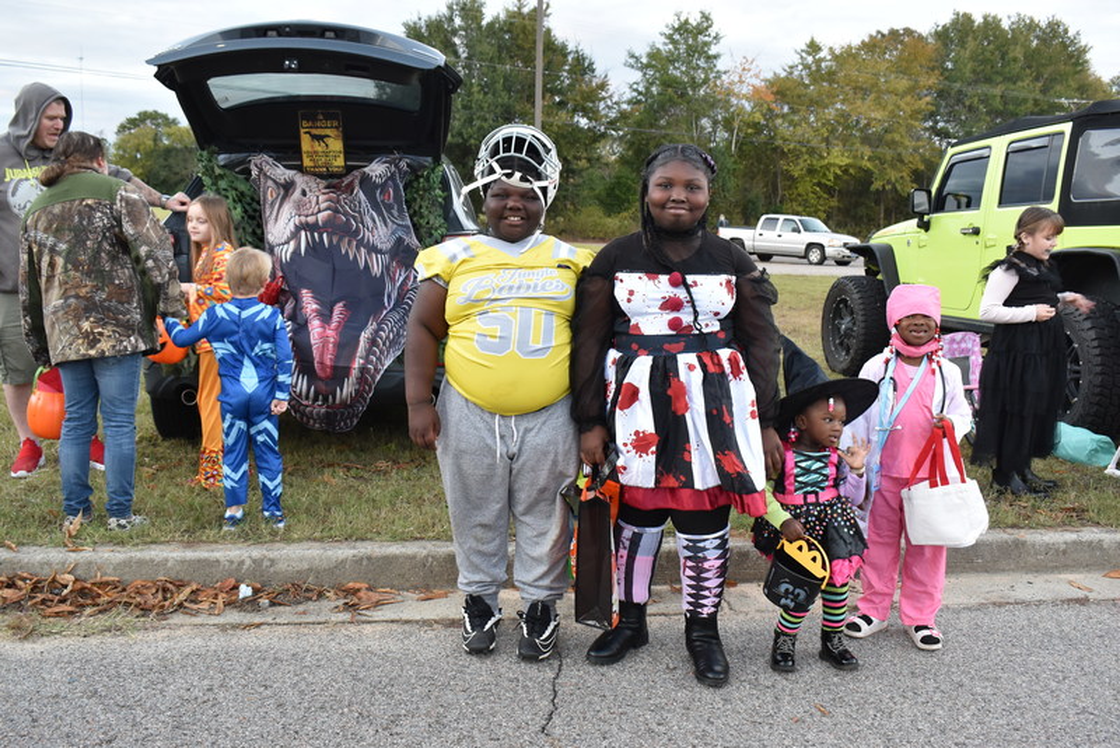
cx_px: 560
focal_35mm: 33
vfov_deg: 40.0
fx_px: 1027
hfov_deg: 57.2
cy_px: 374
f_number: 7.1
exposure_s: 1/40
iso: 900
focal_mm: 22
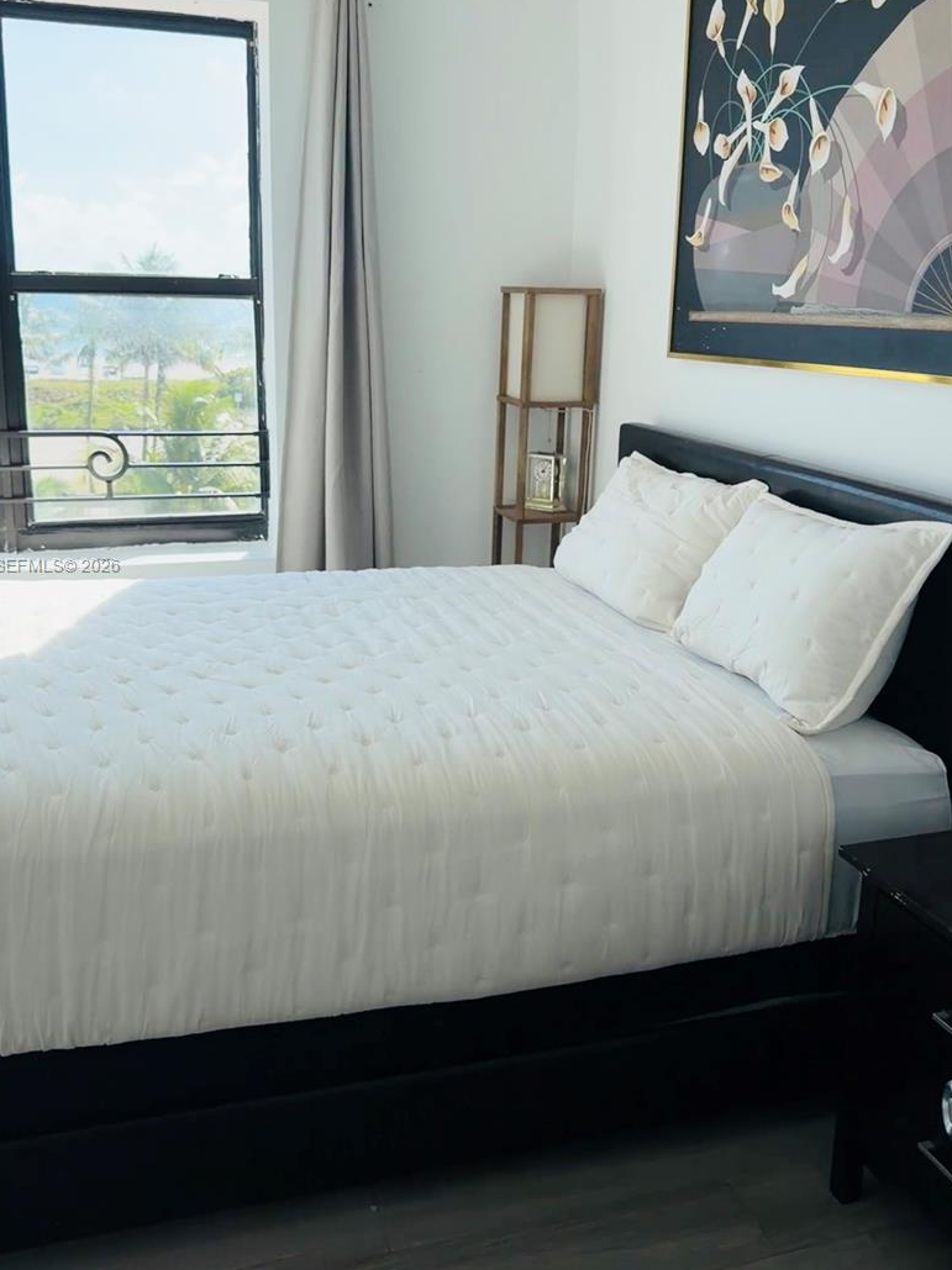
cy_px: 567
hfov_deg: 49.7
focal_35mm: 28
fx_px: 1027
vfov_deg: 63.3
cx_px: 446
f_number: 1.78
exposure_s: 1/1901
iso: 80
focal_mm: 6.76
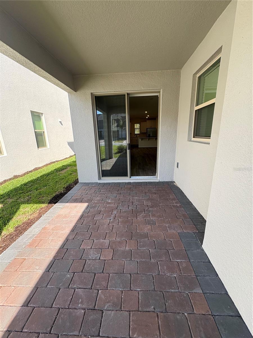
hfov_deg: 85.7
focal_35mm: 14
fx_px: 136
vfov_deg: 102.1
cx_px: 126
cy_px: 169
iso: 64
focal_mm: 2.22
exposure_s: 1/277
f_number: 2.2
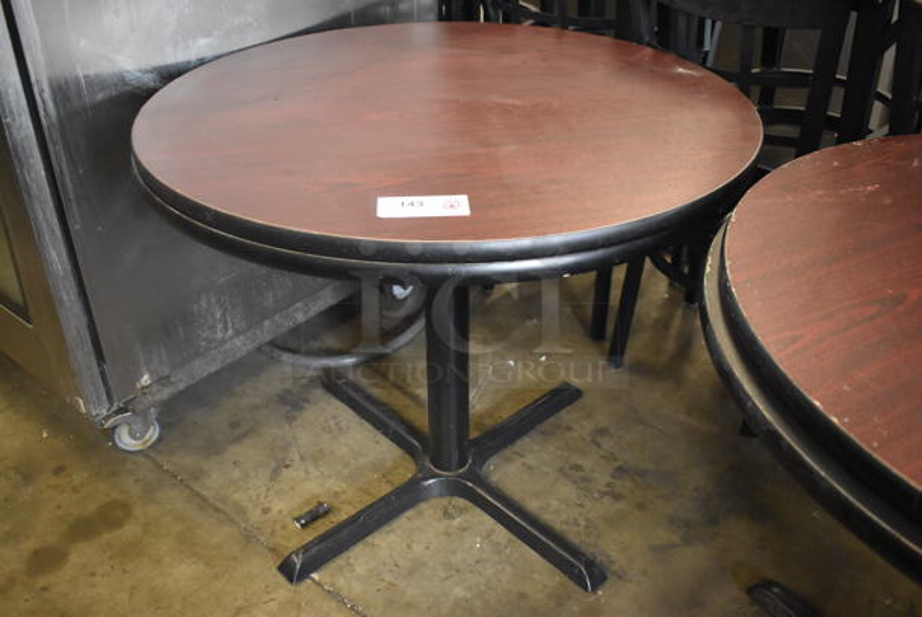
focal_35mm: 33
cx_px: 461
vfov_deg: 40.1
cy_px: 308
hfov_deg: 57.2
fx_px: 846
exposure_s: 1/125
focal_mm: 22
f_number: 3.8
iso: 4000
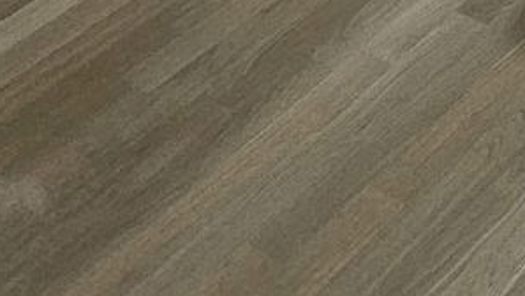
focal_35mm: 76
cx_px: 1078
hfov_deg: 17.9
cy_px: -590
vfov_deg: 10.8
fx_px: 1059
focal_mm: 2.2
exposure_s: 1/70.8
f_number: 2.2
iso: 400
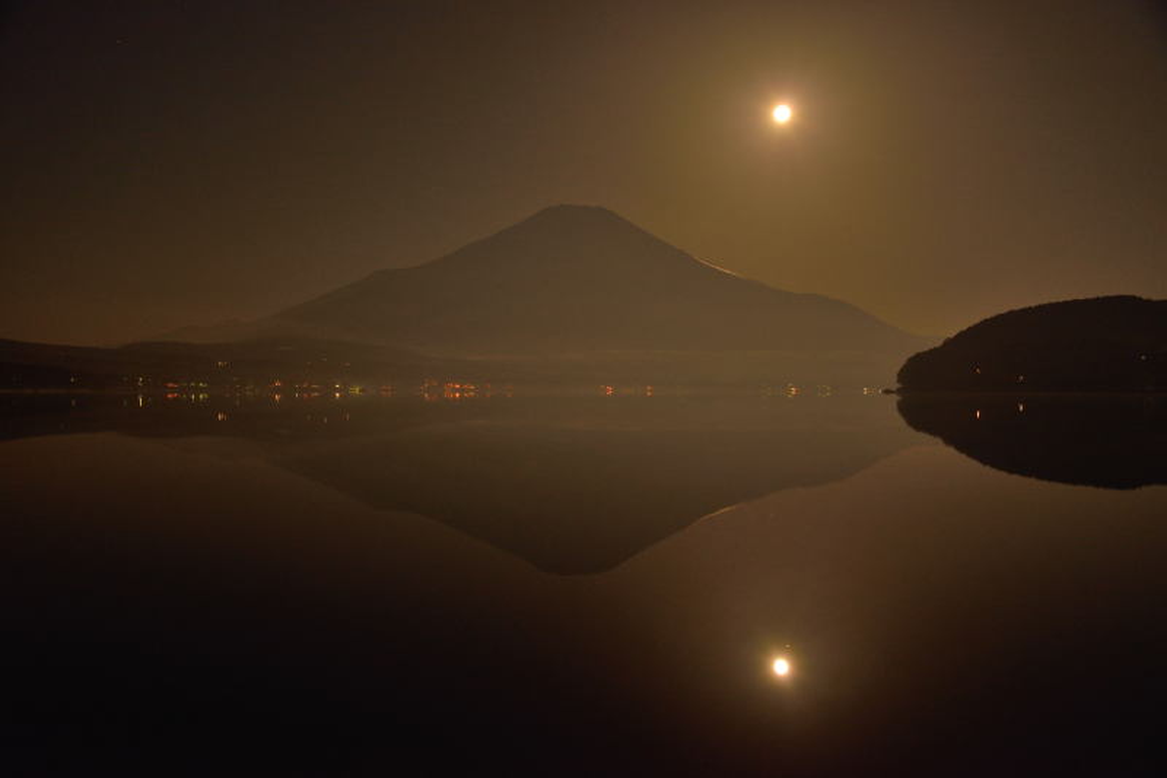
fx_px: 1102
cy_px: 389
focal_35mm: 34
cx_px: 584
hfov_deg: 55.8
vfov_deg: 38.9
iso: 800
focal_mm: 34
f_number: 5.6
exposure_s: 1
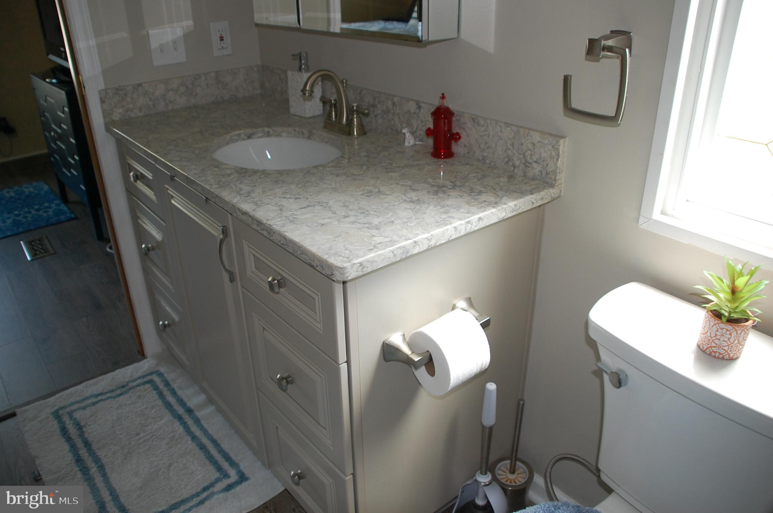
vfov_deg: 47.8
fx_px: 579
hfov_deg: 67.5
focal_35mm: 27
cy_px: 256
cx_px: 386
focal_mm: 18
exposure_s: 1/60
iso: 400
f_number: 3.5
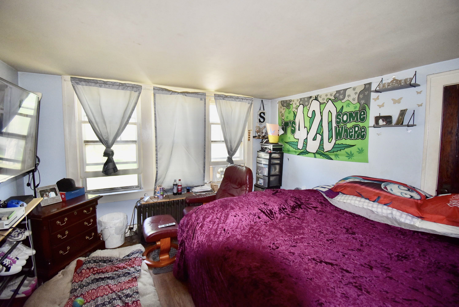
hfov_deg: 100.3
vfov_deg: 77.4
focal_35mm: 15
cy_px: 154
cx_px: 230
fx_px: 191
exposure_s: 1/125
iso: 800
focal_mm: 10
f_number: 4.5
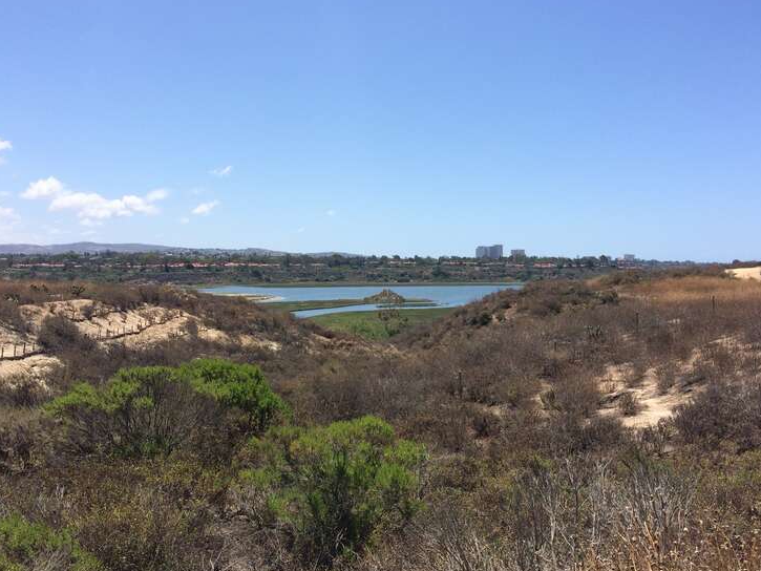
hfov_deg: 56.8
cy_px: 288
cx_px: 365
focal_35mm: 32
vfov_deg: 44.2
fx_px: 704
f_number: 2.2
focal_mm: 4.15
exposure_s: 1/2415
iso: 32
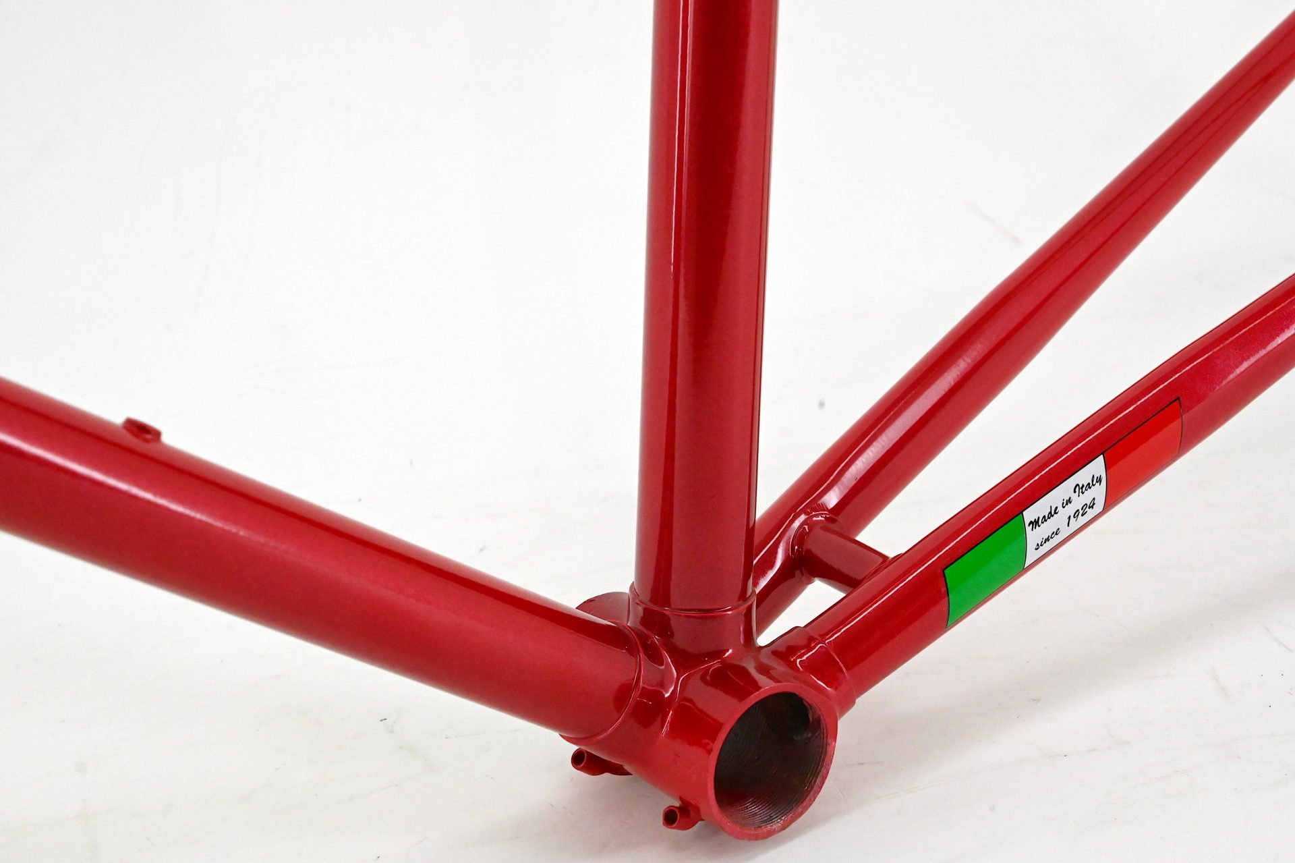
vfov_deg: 19.4
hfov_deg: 28.9
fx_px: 2517
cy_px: 432
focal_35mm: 70
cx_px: 648
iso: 10000
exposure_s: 1/500
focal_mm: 70
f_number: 14
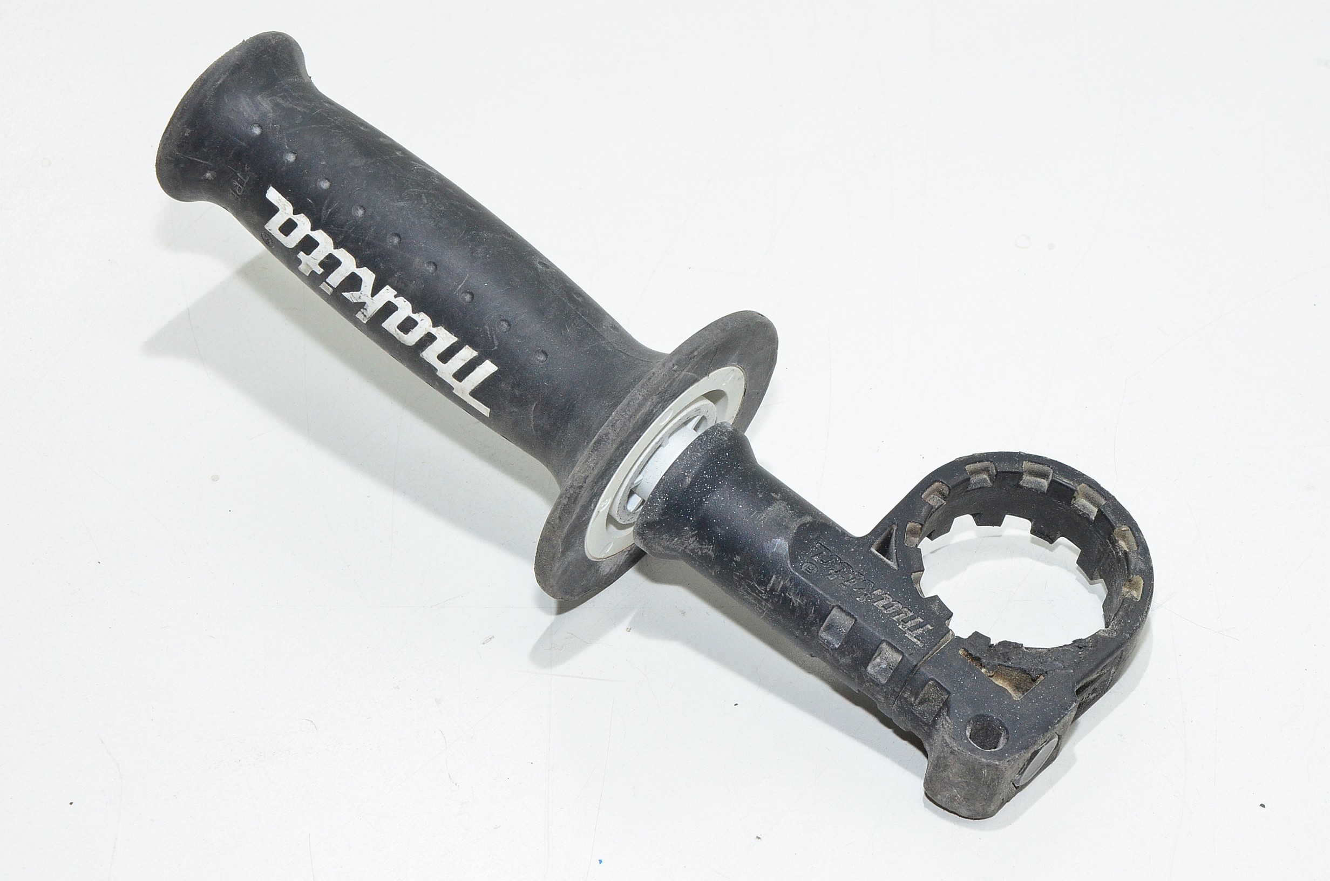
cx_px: 665
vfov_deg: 10.7
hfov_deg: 16.1
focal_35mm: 128
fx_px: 4701
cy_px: 440
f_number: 16
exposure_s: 1/50
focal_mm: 85
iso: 1600
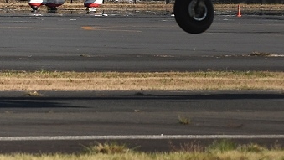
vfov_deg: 1.3
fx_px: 7157
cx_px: 323
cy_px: -86
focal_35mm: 950
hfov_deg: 2.3
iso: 400
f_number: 8
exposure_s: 1/1250
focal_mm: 200
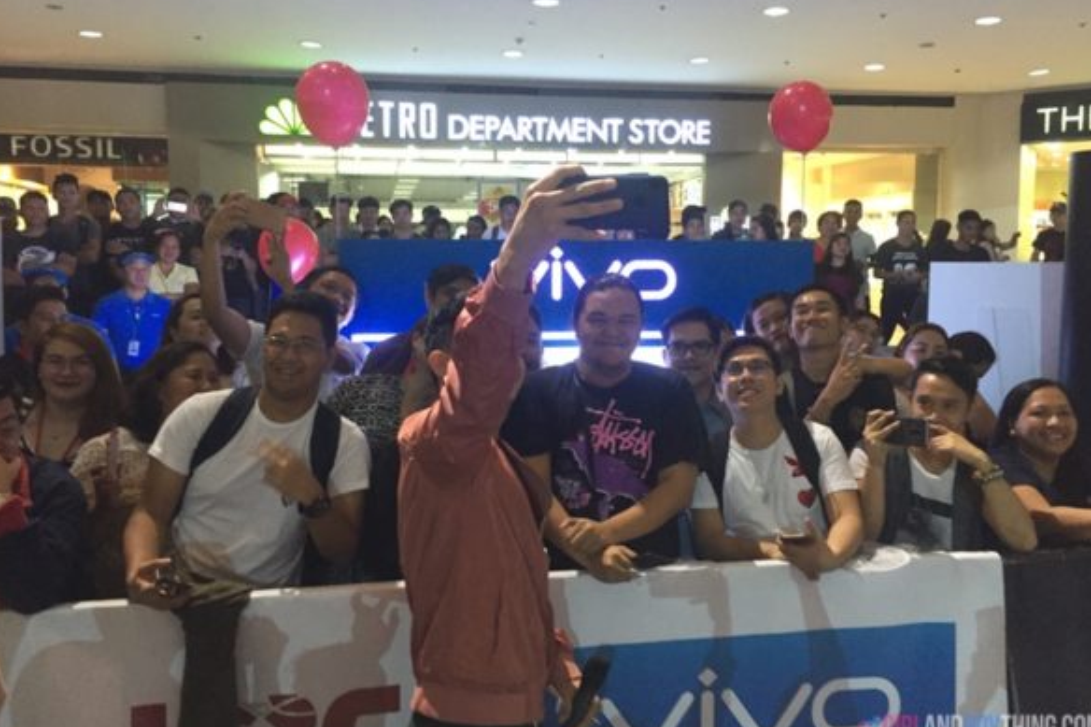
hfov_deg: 60.3
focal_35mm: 31
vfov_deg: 42.3
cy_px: 331
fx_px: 939
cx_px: 551
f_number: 2.2
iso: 160
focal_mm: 4.15
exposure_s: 1/30
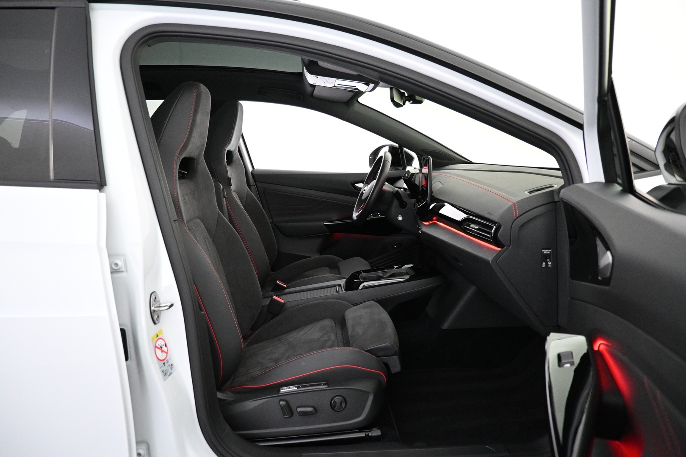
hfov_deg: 73.7
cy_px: 228
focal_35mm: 24
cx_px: 343
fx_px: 457
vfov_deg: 53.1
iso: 4000
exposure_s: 1/80
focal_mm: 16
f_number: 3.5
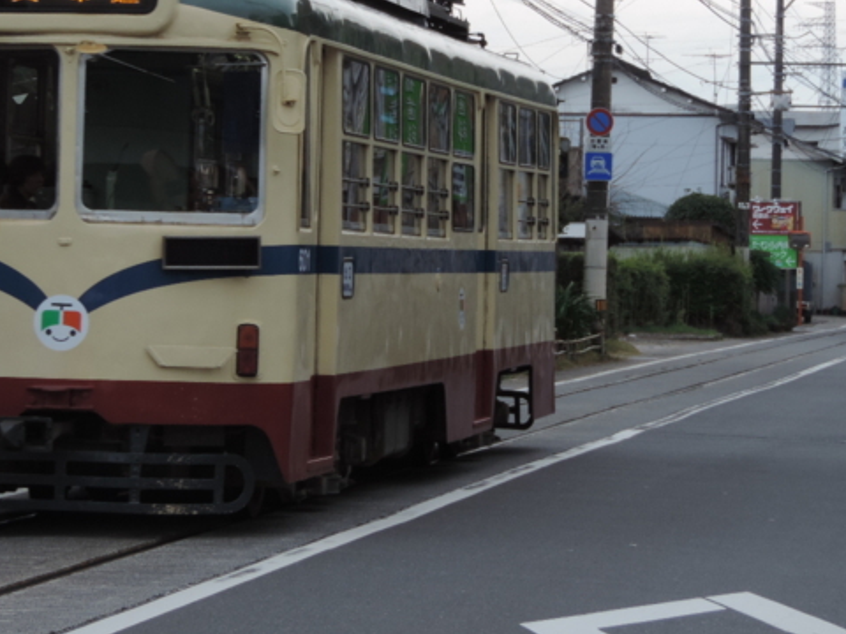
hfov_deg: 11.3
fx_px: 4277
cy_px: 181
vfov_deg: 8.5
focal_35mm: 175
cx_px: 354
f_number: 4.2
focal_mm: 18.7
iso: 90
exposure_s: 1/100
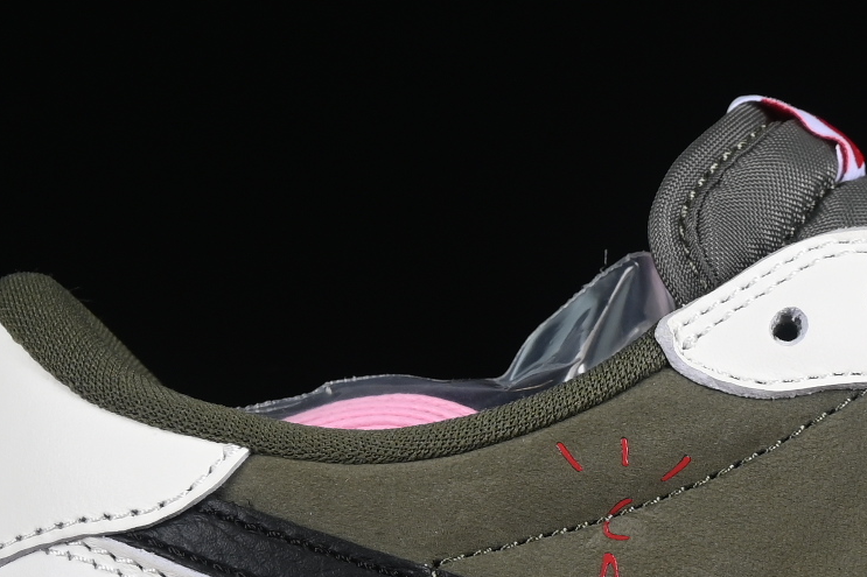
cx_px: 1029
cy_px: 439
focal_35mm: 281
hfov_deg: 7.3
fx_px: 6765
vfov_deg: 4.9
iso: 160
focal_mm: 50
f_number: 7.1
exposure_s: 1/60
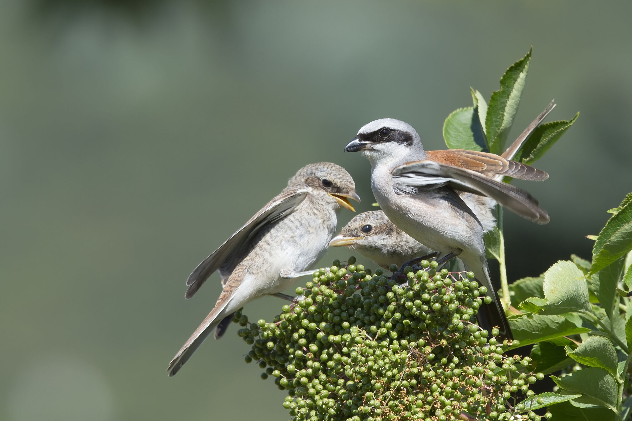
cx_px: 316
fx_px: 10528
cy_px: 210
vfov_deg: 2.3
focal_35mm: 600
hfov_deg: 3.4
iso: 1250
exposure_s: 1/1600
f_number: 11
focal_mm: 600
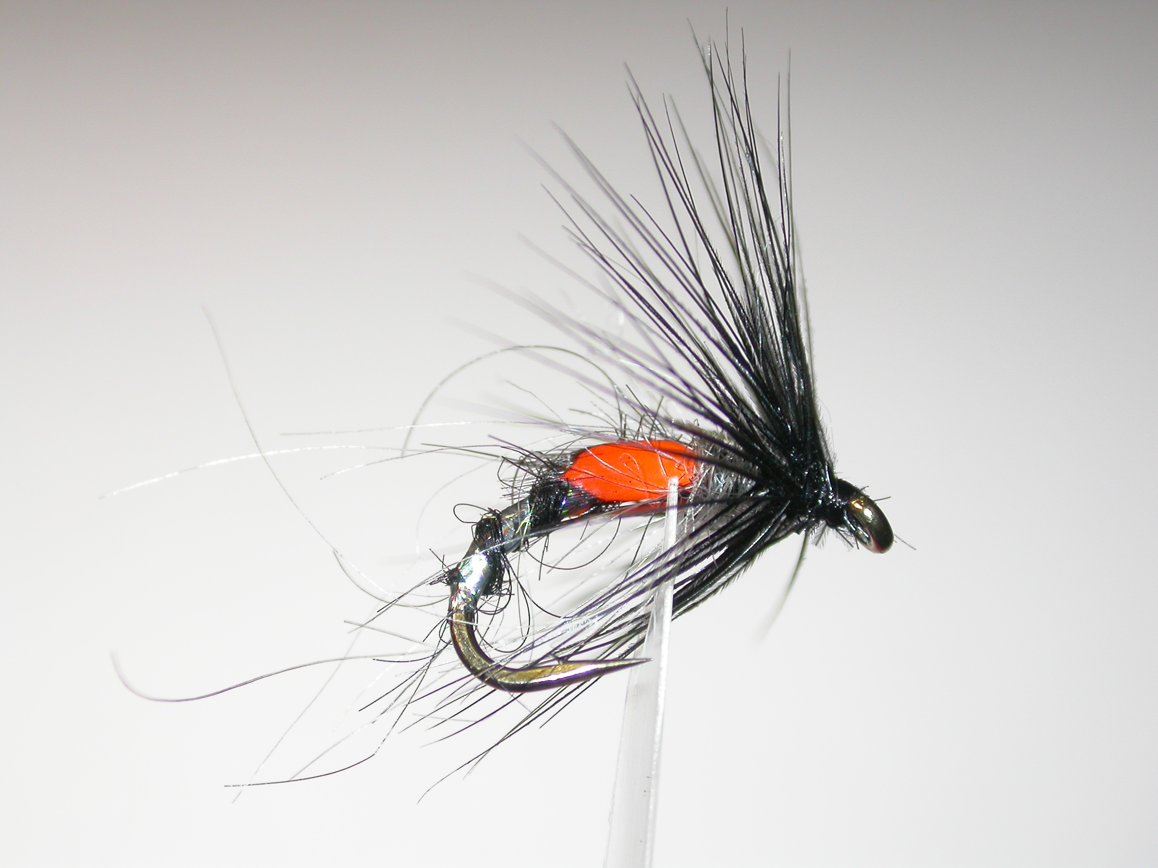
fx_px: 3947
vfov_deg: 12.6
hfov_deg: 16.7
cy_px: 434
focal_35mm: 118
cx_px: 579
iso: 100
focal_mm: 24.4
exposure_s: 1/132
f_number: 4.3
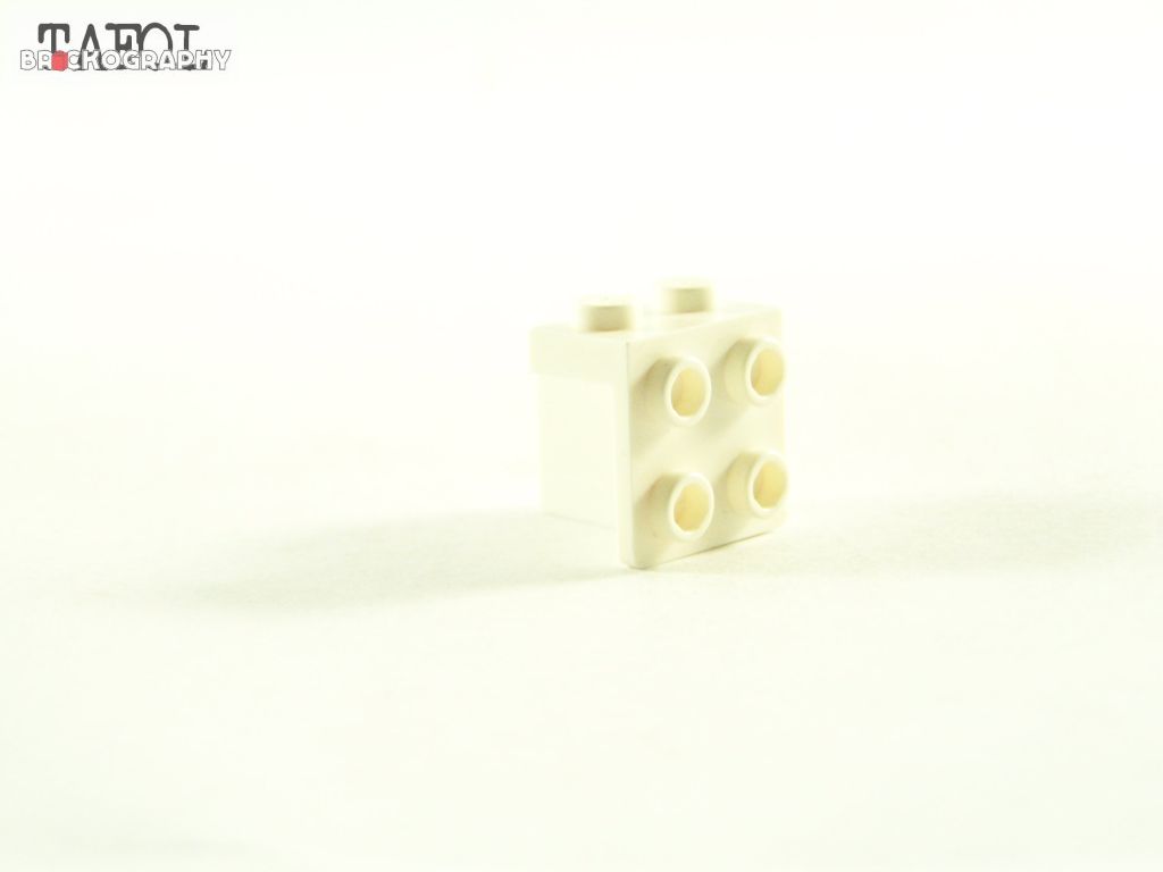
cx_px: 582
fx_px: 3158
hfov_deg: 20.9
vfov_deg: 15.7
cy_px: 436
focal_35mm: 94
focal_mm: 15.6
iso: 400
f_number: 3.2
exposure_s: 1/60
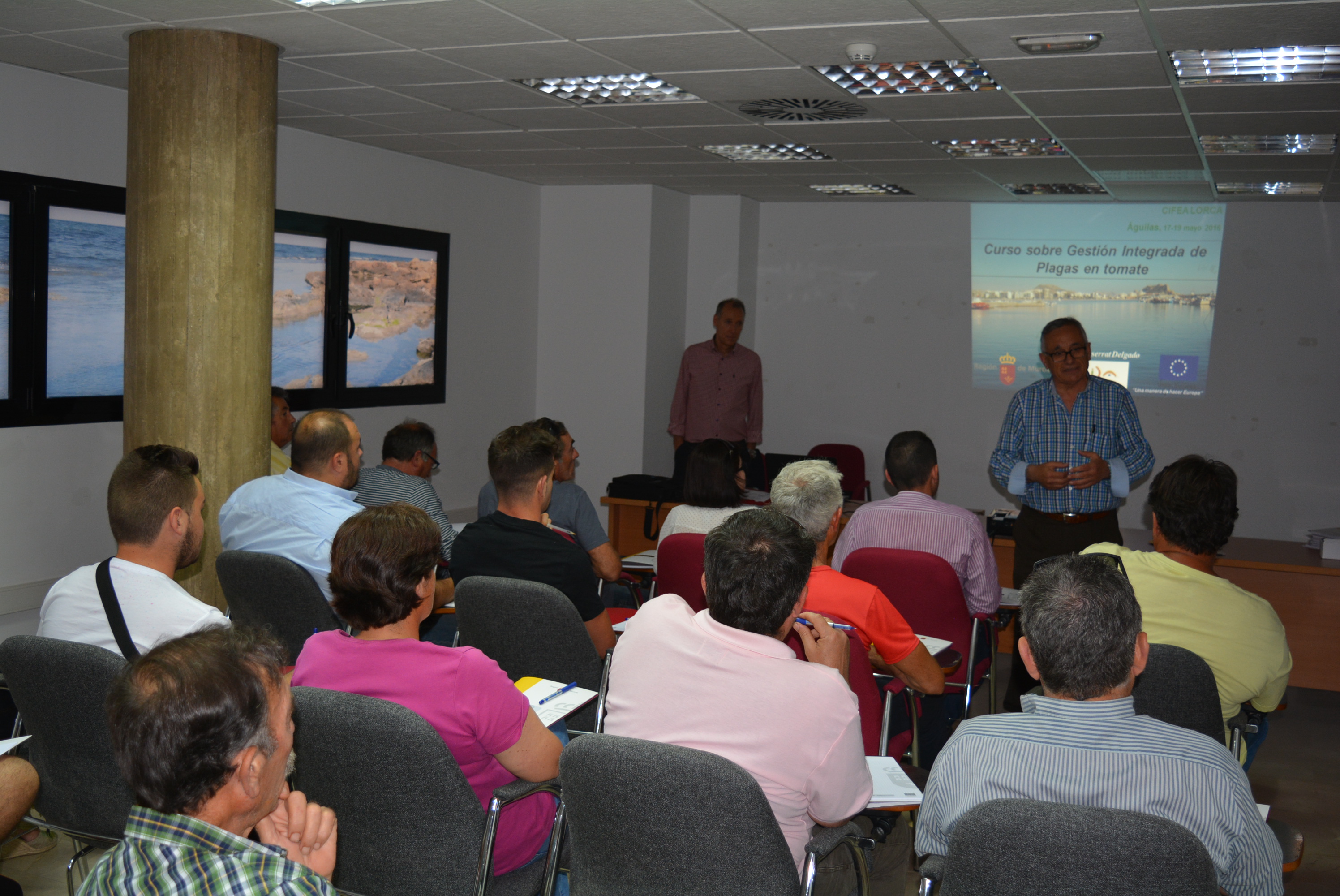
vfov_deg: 35.6
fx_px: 1397
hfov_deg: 51.2
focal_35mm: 38
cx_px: 670
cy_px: 448
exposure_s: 1/80
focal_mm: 25
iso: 400
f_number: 4
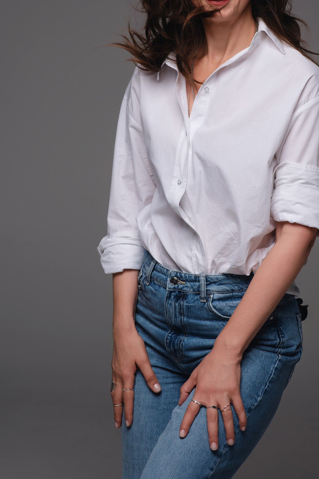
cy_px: 186
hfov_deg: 10.9
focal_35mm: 125
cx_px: 222
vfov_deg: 16.4
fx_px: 1664
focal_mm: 85
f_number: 7.1
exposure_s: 1/200
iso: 100
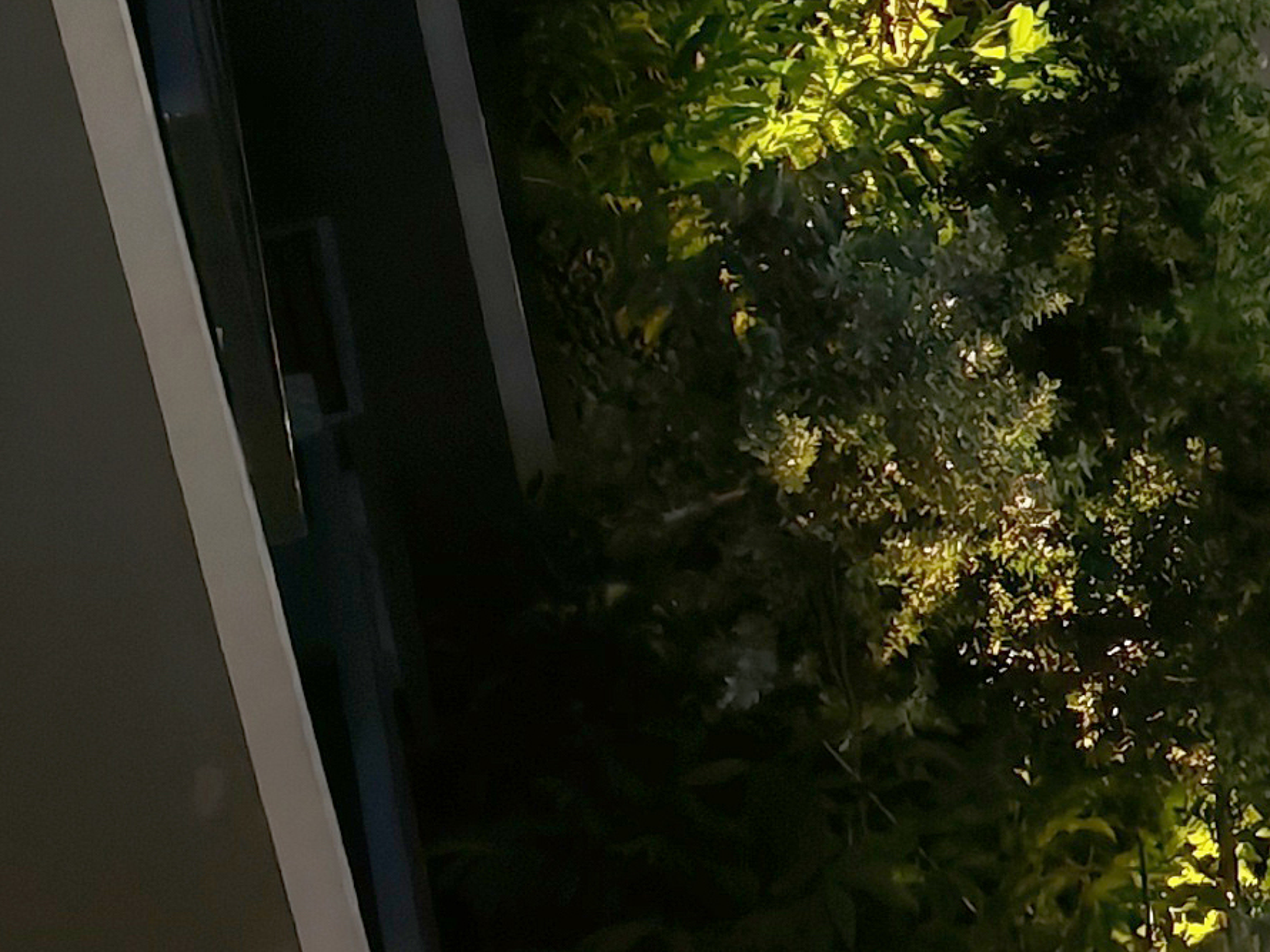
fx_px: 4438
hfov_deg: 14.3
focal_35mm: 121
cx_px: 2327
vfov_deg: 11.0
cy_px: -1059
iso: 2000
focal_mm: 6.83
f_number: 1.4
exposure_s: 1/20
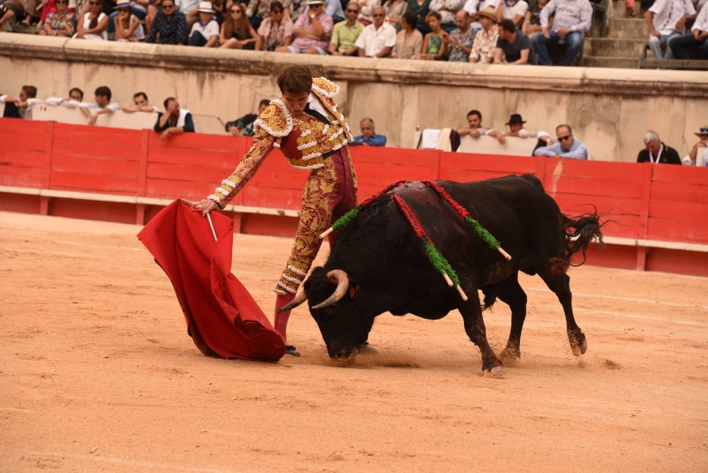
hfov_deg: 12.1
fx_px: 3345
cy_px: 236
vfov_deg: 8.1
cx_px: 354
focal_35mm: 170
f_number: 7.1
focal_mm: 170
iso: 400
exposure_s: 1/640
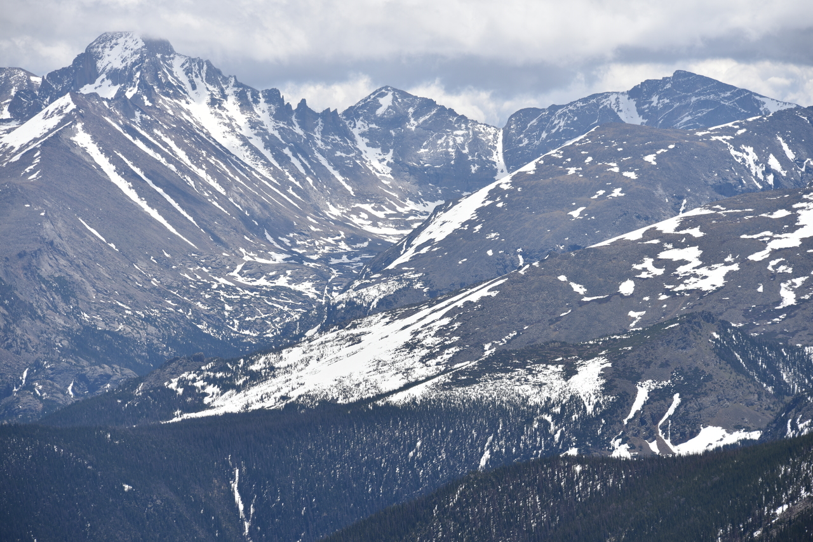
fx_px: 4292
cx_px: 406
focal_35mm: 190
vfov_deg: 7.2
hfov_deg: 10.8
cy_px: 271
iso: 100
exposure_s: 1/400
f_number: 9
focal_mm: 190
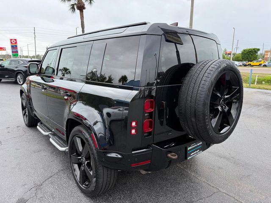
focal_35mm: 24
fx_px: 188
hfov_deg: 71.6
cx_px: 136
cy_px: 102
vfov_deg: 56.8
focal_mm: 6.76
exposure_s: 1/822
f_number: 1.78
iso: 100
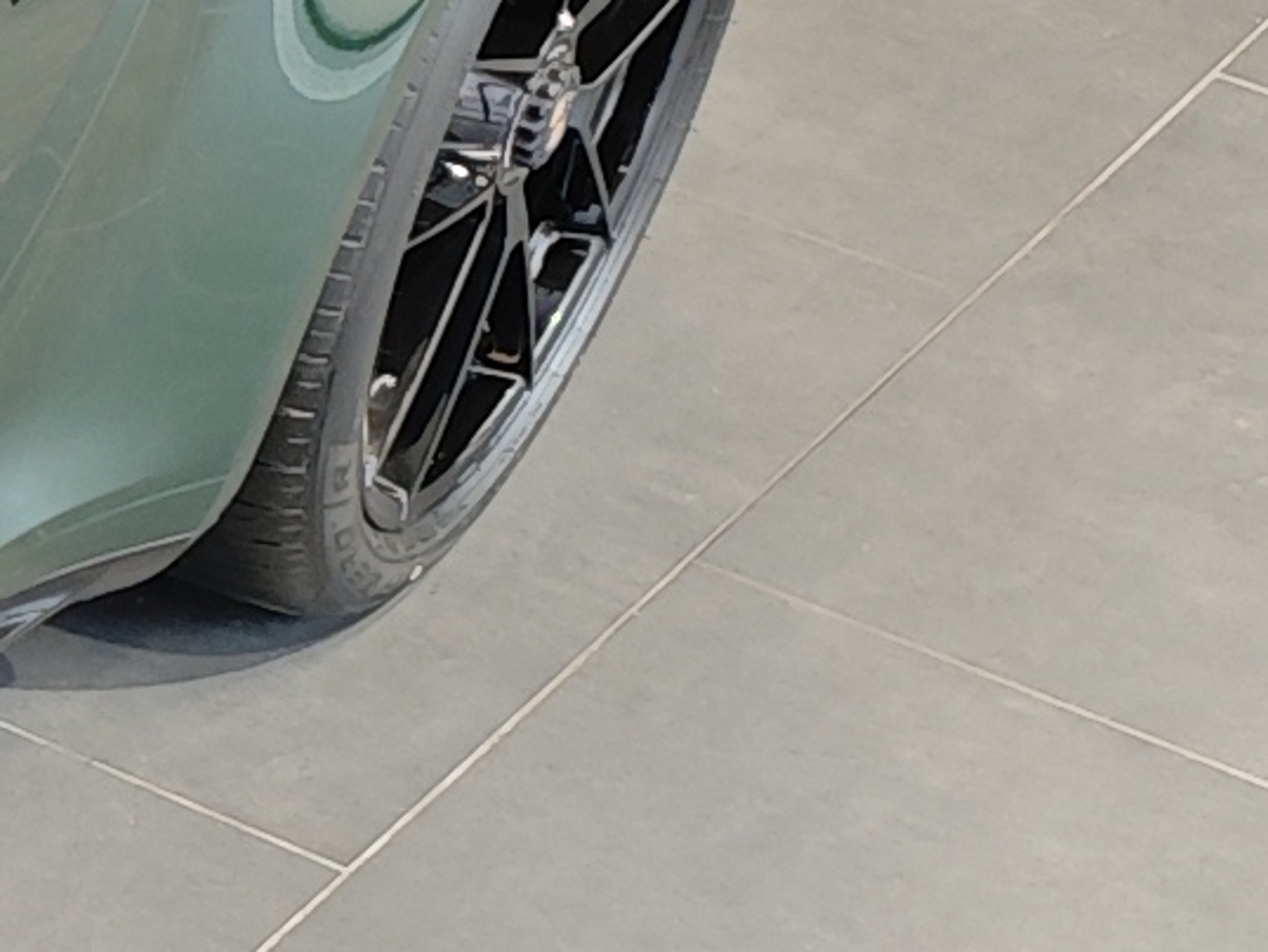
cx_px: -2213
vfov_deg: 8.5
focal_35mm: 175
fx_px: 6413
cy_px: 587
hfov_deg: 9.5
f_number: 1.6
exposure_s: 1/100
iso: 250
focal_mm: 6.55
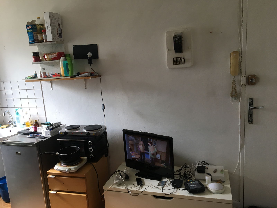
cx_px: 138
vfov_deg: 48.2
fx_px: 232
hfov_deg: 61.7
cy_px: 104
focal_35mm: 29
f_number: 2.2
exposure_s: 1/33
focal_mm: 4.15
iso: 40
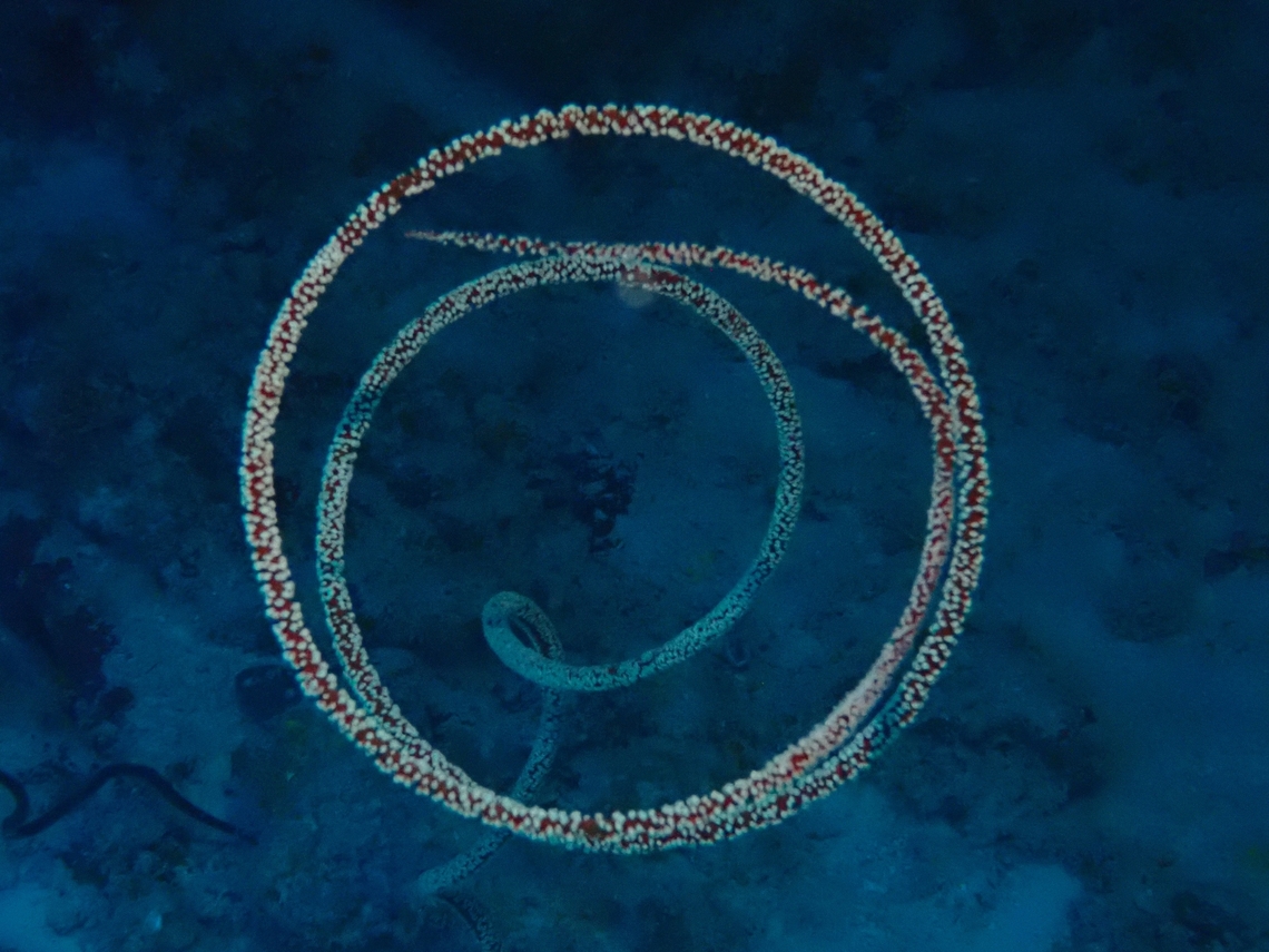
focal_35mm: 82
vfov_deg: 18.0
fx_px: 3006
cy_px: 476
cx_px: 634
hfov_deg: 23.8
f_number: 5.6
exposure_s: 1/160
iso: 1600
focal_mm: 14.62
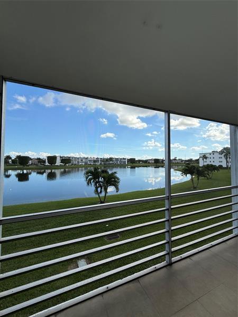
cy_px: 158
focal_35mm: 14
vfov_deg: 102.1
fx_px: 128
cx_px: 119
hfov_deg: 85.7
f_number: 2.2
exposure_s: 1/1497
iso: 50
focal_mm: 2.22
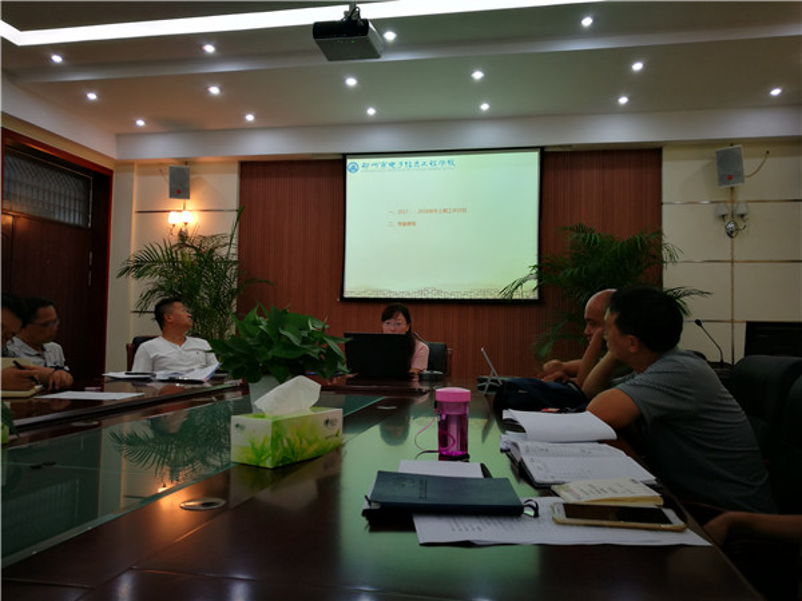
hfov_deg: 65.3
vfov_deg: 51.4
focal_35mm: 27
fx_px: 626
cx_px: 401
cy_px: 300
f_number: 2.2
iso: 100
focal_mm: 4.5
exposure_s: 1/50
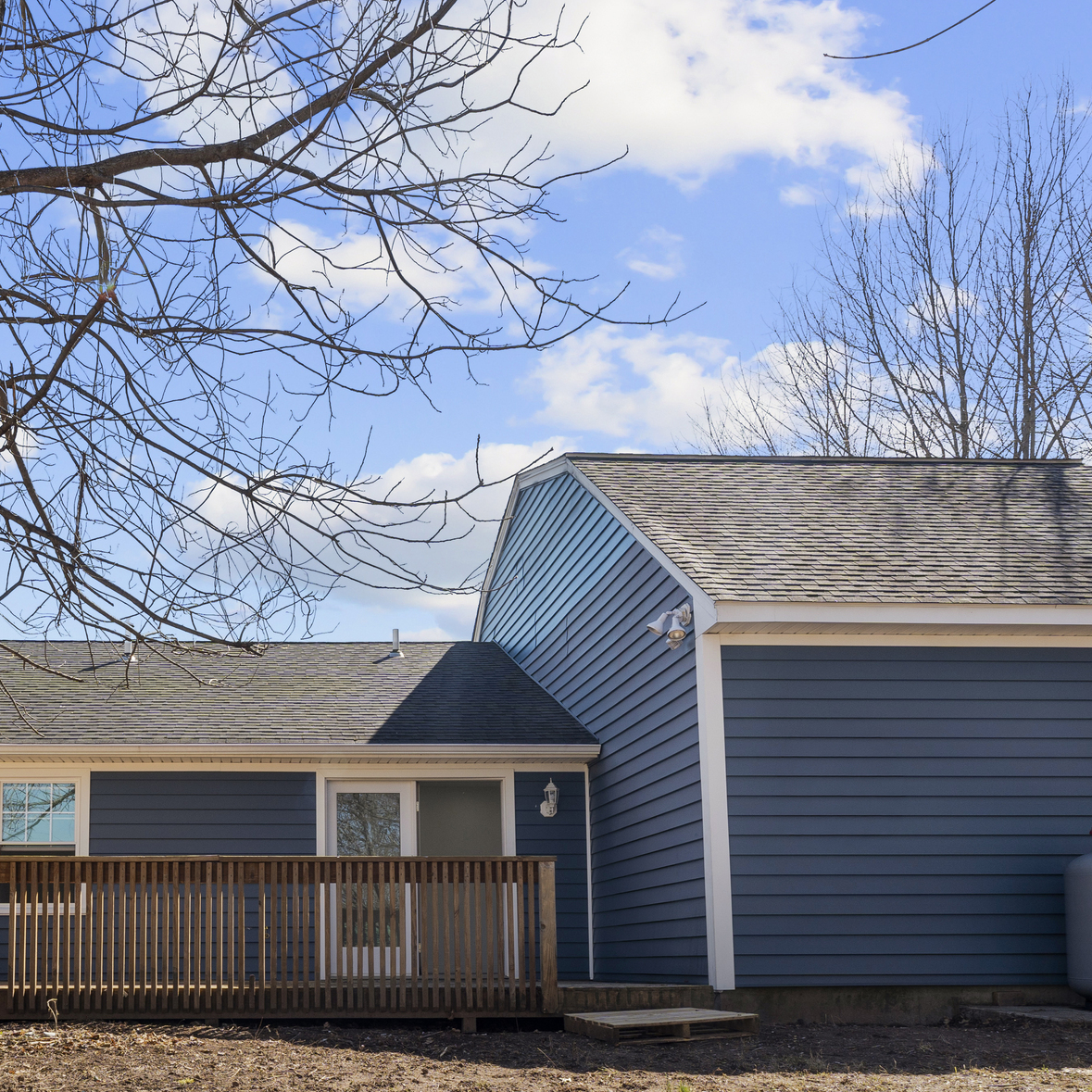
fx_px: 1106
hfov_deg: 50.6
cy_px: 857
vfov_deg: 49.8
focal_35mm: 31
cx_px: 288
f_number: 8
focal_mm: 14
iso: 100
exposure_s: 1/40
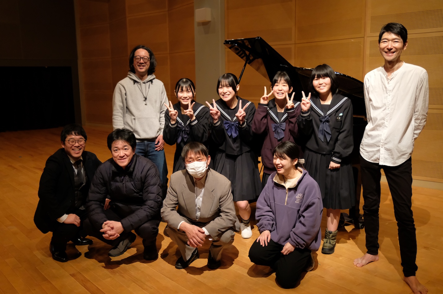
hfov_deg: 54.5
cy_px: 147
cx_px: 222
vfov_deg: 37.8
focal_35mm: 35
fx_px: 430
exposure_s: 1/200
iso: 3200
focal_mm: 23.4
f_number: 2.8
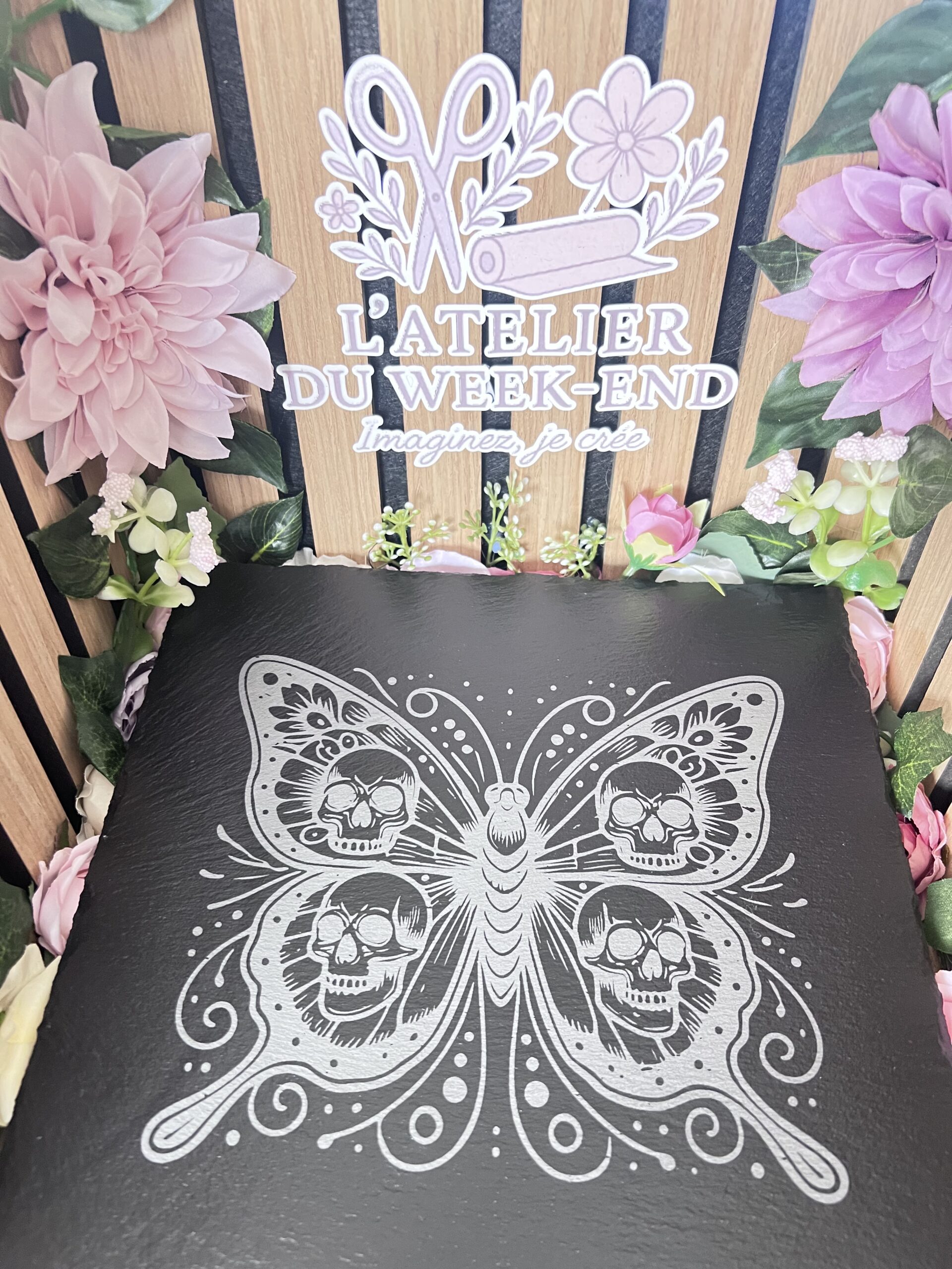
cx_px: 476
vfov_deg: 67.3
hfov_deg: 53.1
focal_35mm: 26
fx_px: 953
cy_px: 634
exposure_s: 1/60
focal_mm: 5.7
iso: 320
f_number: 1.5
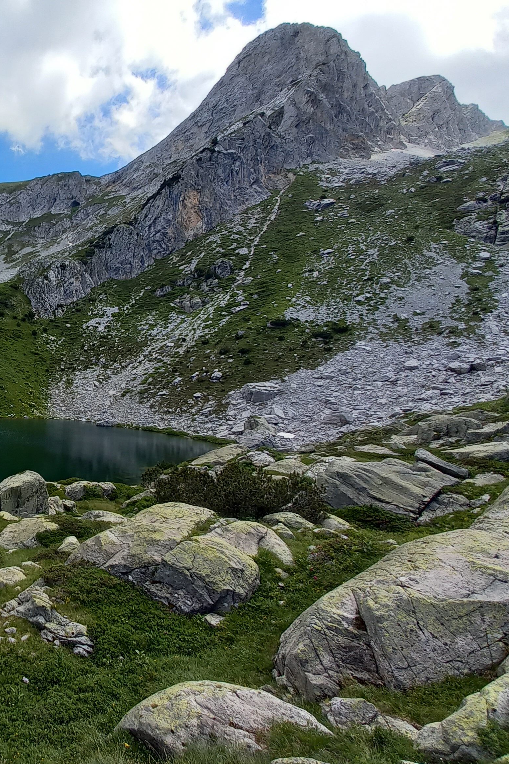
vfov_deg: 86.9
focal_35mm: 19
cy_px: 371
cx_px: -24
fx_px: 403
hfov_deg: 49.5
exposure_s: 1/437
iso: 40
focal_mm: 1.42
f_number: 2.2
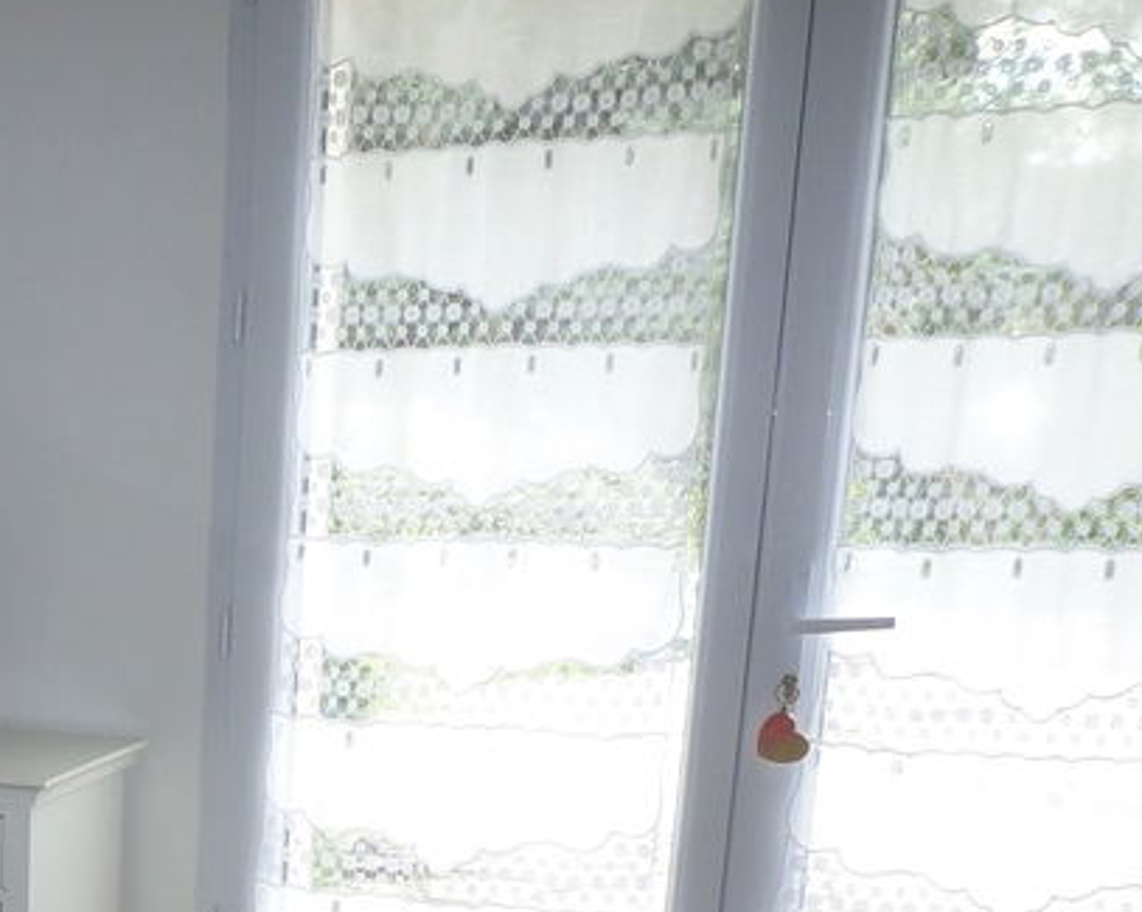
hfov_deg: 27.9
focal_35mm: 60
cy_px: 1041
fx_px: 2026
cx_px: -199
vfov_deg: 23.5
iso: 100
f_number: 2.8
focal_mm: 4.4
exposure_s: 1/30
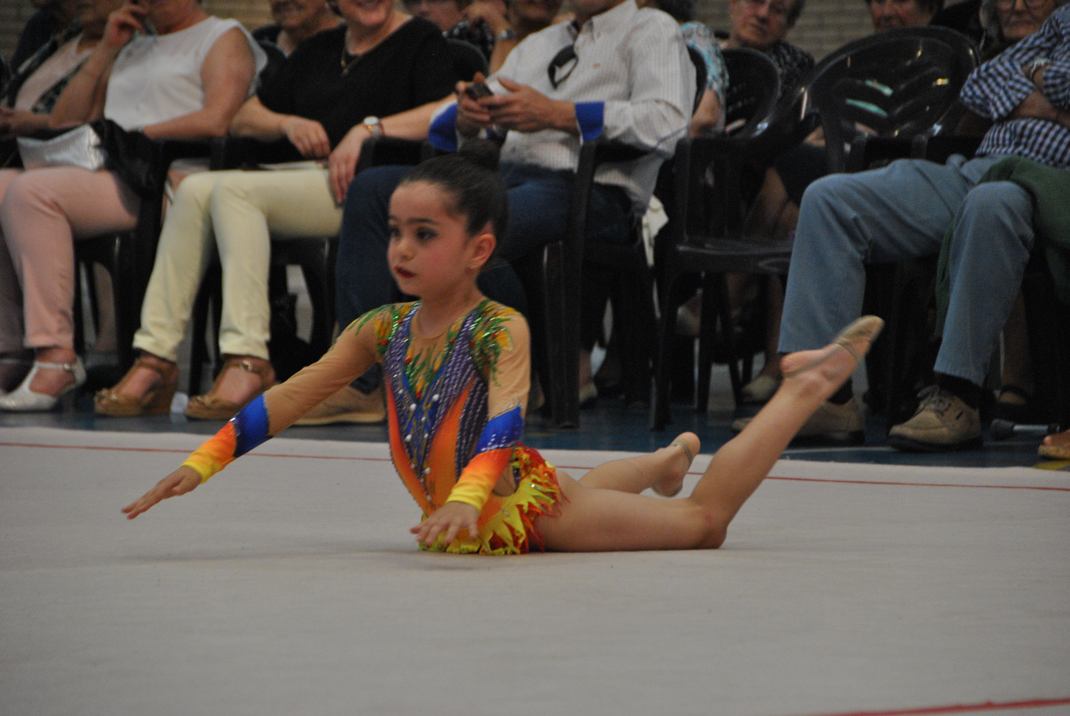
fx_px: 6249
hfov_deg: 9.8
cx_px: 535
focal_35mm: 210
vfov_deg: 6.6
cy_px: 358
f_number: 6
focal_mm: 140
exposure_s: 1/250
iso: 800
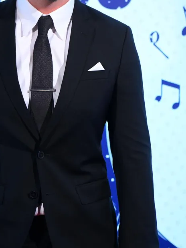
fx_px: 1333
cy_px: 106
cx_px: 47
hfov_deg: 8.0
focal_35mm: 186
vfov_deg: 10.6
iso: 1250
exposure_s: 1/500
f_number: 4
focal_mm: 105
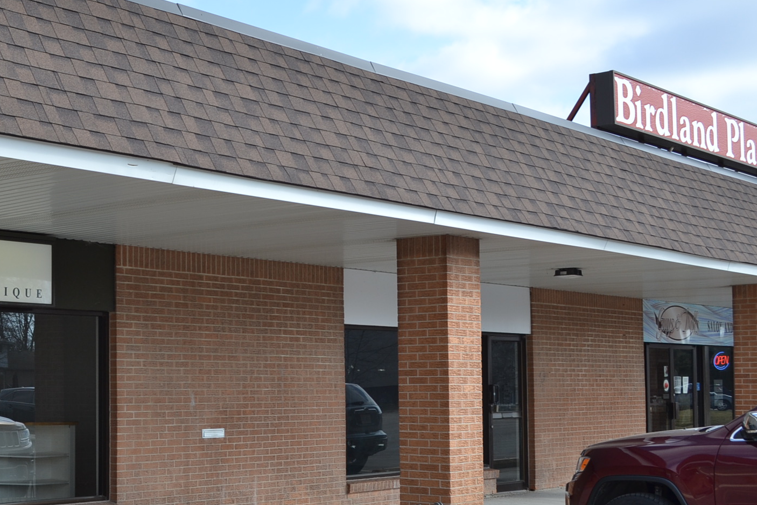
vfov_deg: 23.0
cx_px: 199
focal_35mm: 59
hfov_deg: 33.3
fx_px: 1240
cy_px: 294
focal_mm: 24
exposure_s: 1/200
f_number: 7.1
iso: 100
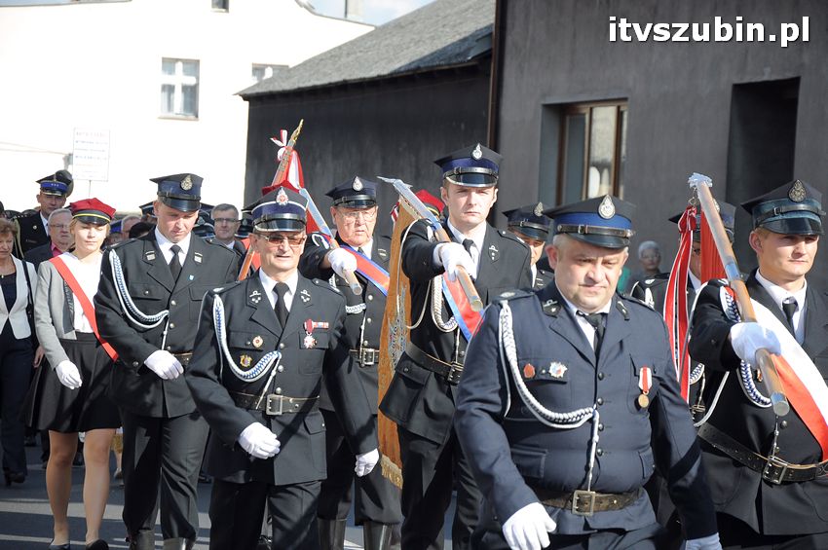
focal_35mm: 158
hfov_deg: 13.1
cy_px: 275
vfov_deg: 8.7
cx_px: 414
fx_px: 3619
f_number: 6.3
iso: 400
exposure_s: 1/640
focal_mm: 105
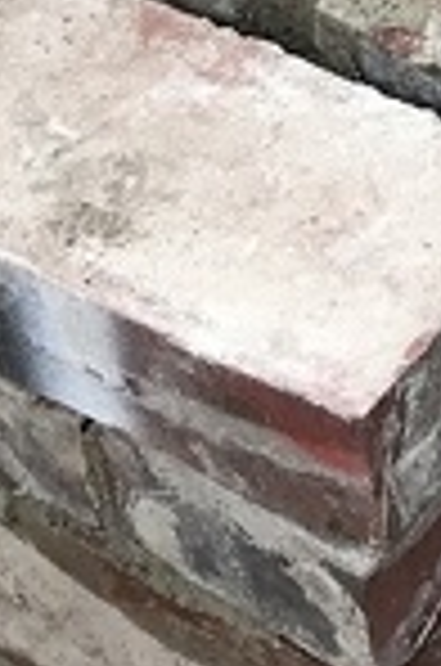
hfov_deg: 6.6
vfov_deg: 10.0
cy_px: -405
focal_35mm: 199
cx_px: 981
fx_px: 3674
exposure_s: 1/279
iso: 20
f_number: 1.8
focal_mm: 3.99
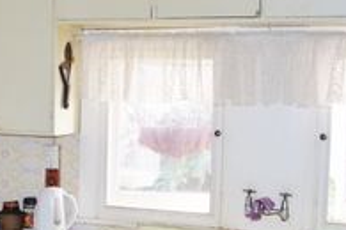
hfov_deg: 30.3
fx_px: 625
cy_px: 135
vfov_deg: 20.9
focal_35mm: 65
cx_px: 78
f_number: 3.5
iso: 400
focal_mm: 18
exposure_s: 1/15
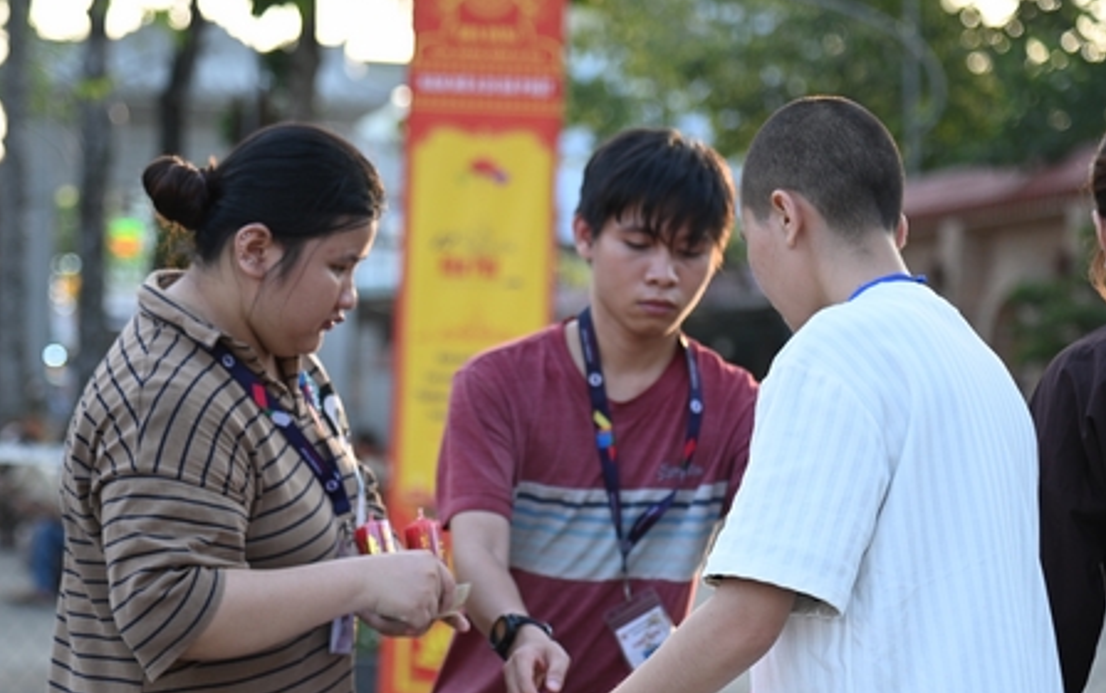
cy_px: 480
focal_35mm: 145
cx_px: 510
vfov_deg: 9.0
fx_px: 4373
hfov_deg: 14.4
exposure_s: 1/200
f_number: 4
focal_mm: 98
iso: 250
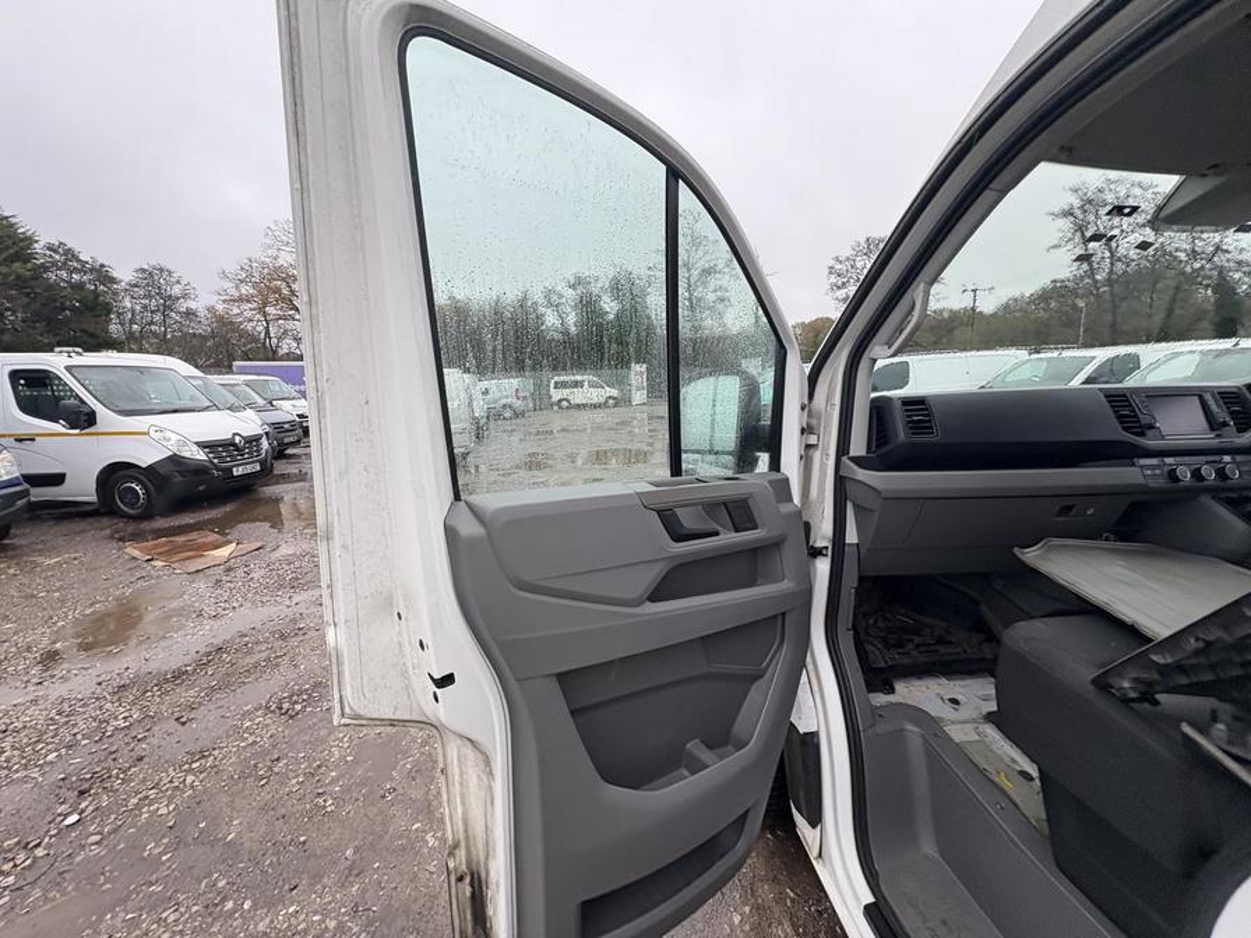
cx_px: 626
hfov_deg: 102.1
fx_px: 506
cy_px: 469
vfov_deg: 85.7
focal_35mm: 14
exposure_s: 1/99
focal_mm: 2.22
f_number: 2.2
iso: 100
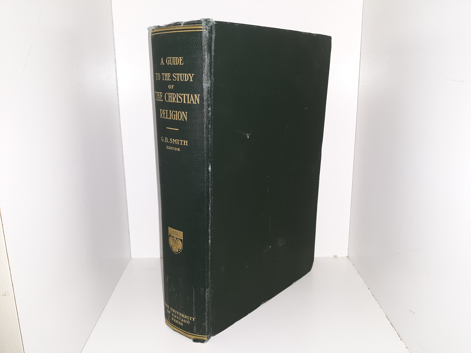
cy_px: 176
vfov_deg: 49.7
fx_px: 381
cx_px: 236
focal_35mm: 28
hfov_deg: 63.4
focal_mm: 3.7
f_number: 1.7
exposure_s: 1/60
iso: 40
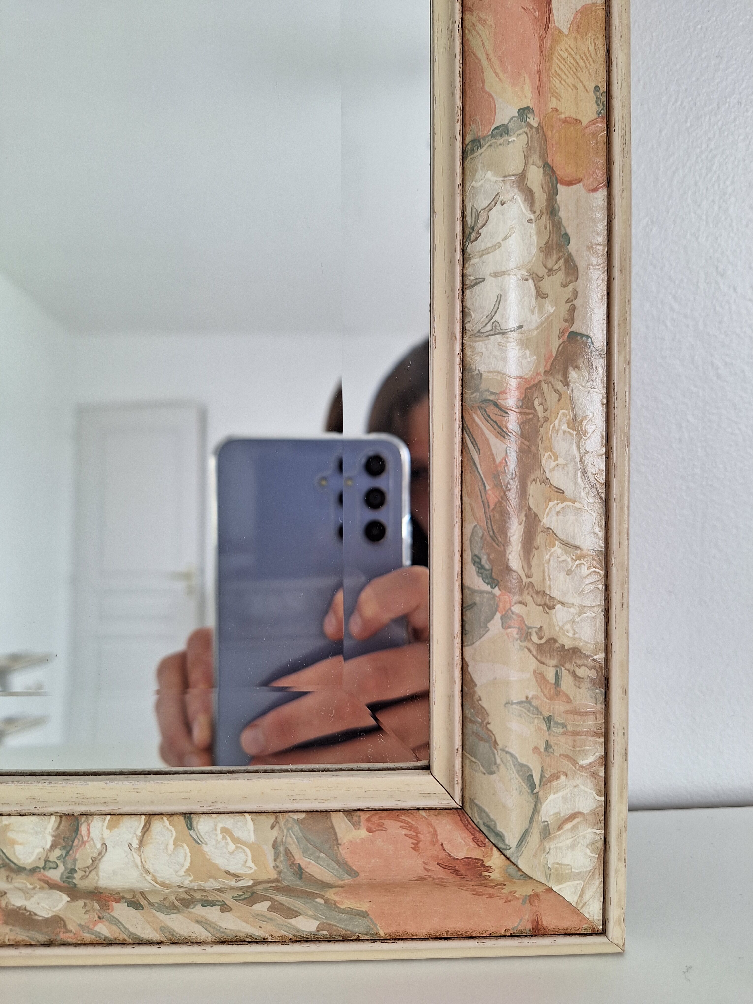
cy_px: 502
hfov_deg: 58.9
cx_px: 376
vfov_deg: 73.9
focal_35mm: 23
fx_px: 667
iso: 64
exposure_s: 1/120
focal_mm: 5.54
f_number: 1.8
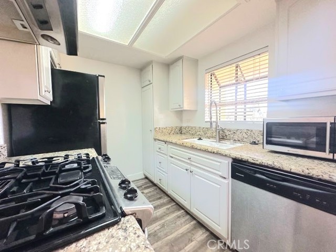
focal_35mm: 14
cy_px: 126
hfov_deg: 102.1
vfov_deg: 85.7
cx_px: 168
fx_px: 136
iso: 200
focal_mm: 2.22
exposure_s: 1/120
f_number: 2.2
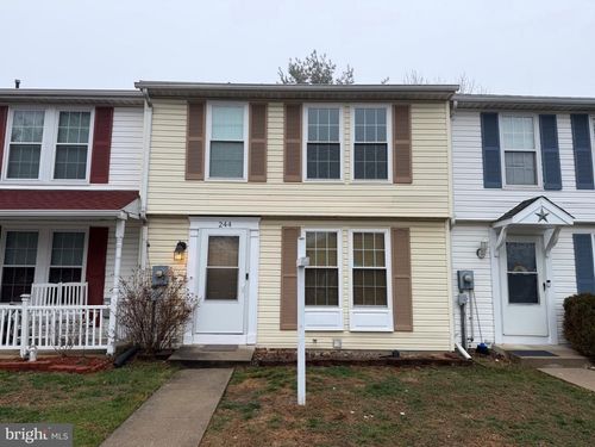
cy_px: 224
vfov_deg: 56.8
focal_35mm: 24
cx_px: 298
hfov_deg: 71.6
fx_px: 413
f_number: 1.78
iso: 80
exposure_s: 1/1314
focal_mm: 6.76
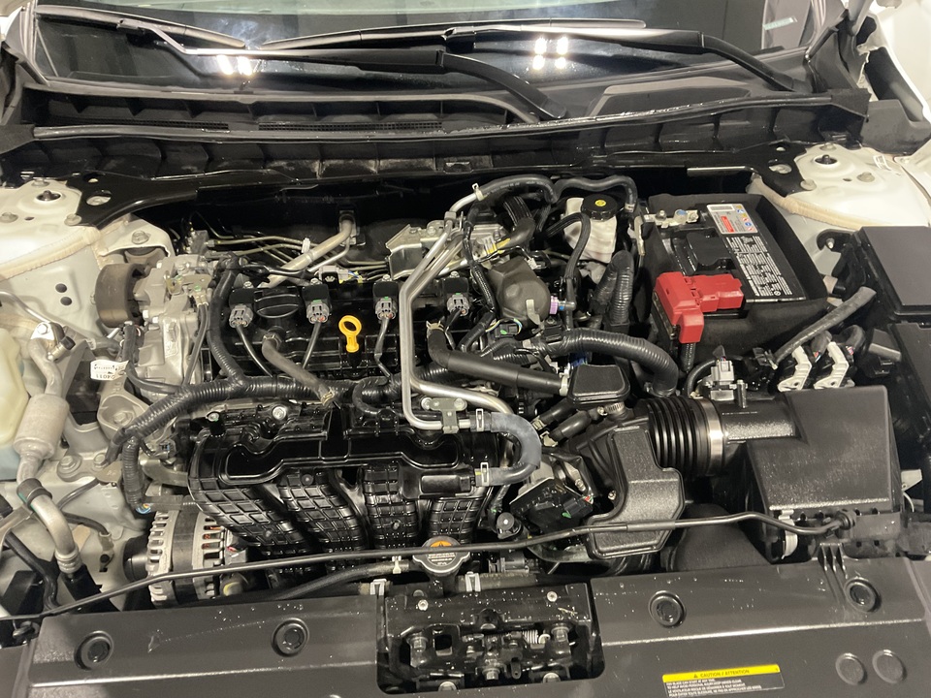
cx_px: 466
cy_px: 349
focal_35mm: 29
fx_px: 780
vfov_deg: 48.2
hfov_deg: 61.7
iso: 320
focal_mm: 3
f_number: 1.8
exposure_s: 1/40
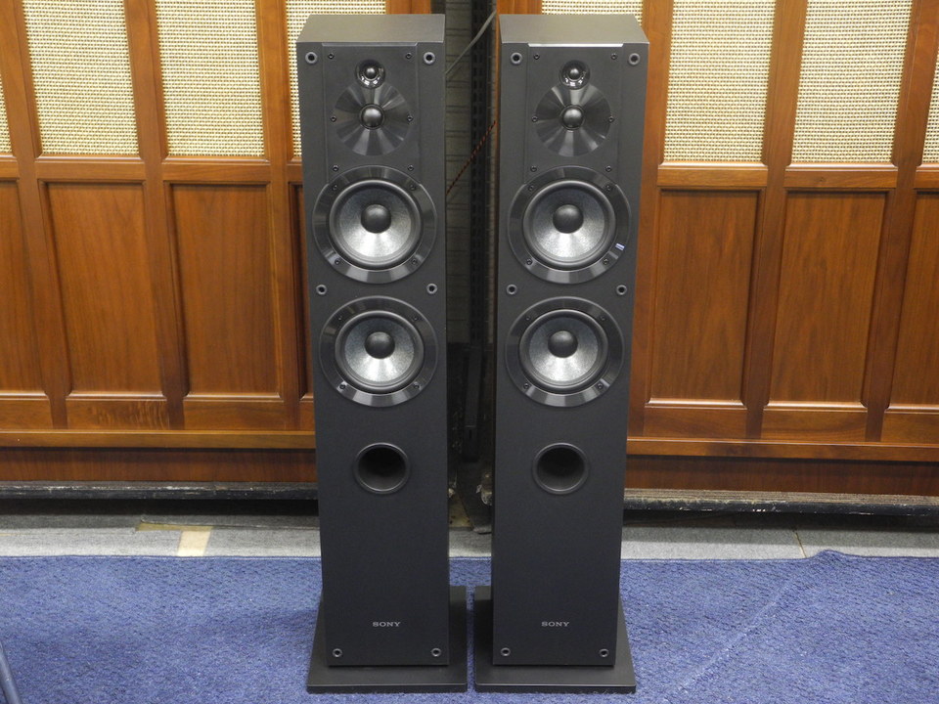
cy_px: 352
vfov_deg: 26.6
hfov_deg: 34.9
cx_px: 470
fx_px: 1492
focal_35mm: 55
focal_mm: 11.8
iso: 400
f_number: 3.5
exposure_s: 1/8
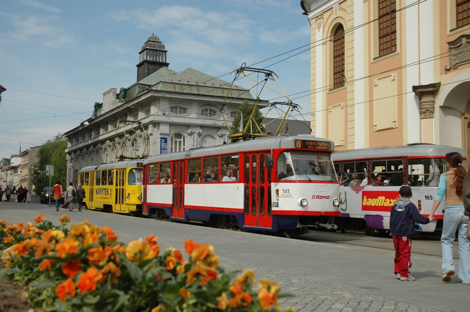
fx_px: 567
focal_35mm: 44
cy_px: 156
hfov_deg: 45.0
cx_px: 235
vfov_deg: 30.8
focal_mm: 29
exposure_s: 1/1250
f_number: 5.6
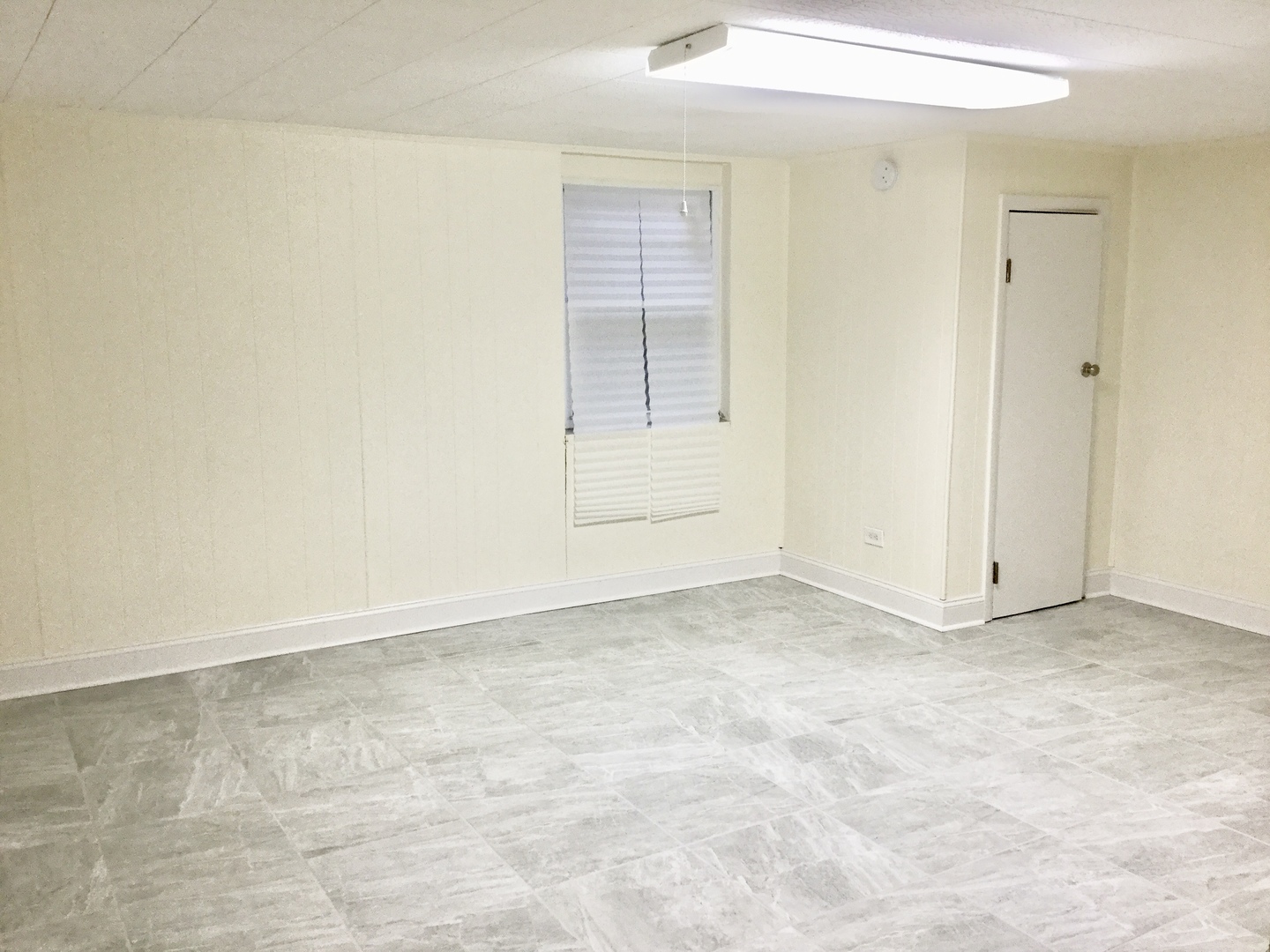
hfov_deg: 58.4
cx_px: 635
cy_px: 476
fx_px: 1137
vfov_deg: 45.4
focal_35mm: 31
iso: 40
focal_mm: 3.3
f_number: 2.4
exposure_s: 1/30
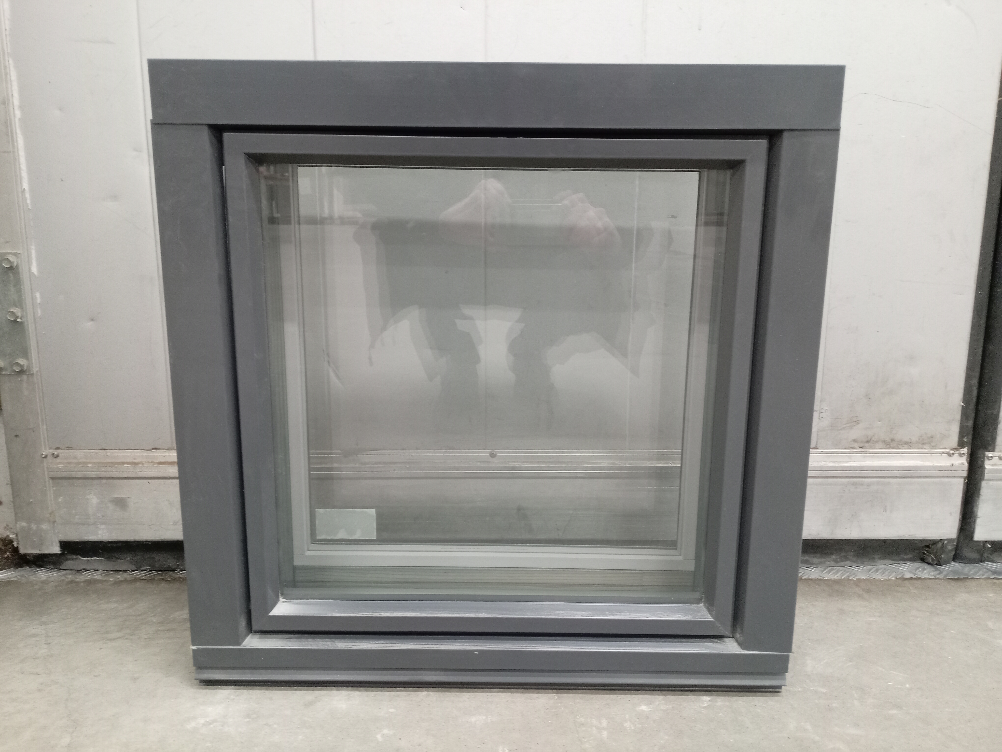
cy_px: 376
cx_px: 501
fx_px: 782
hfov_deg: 65.3
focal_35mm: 27
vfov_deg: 51.4
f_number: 1.8
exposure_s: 1/16.7
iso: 1856
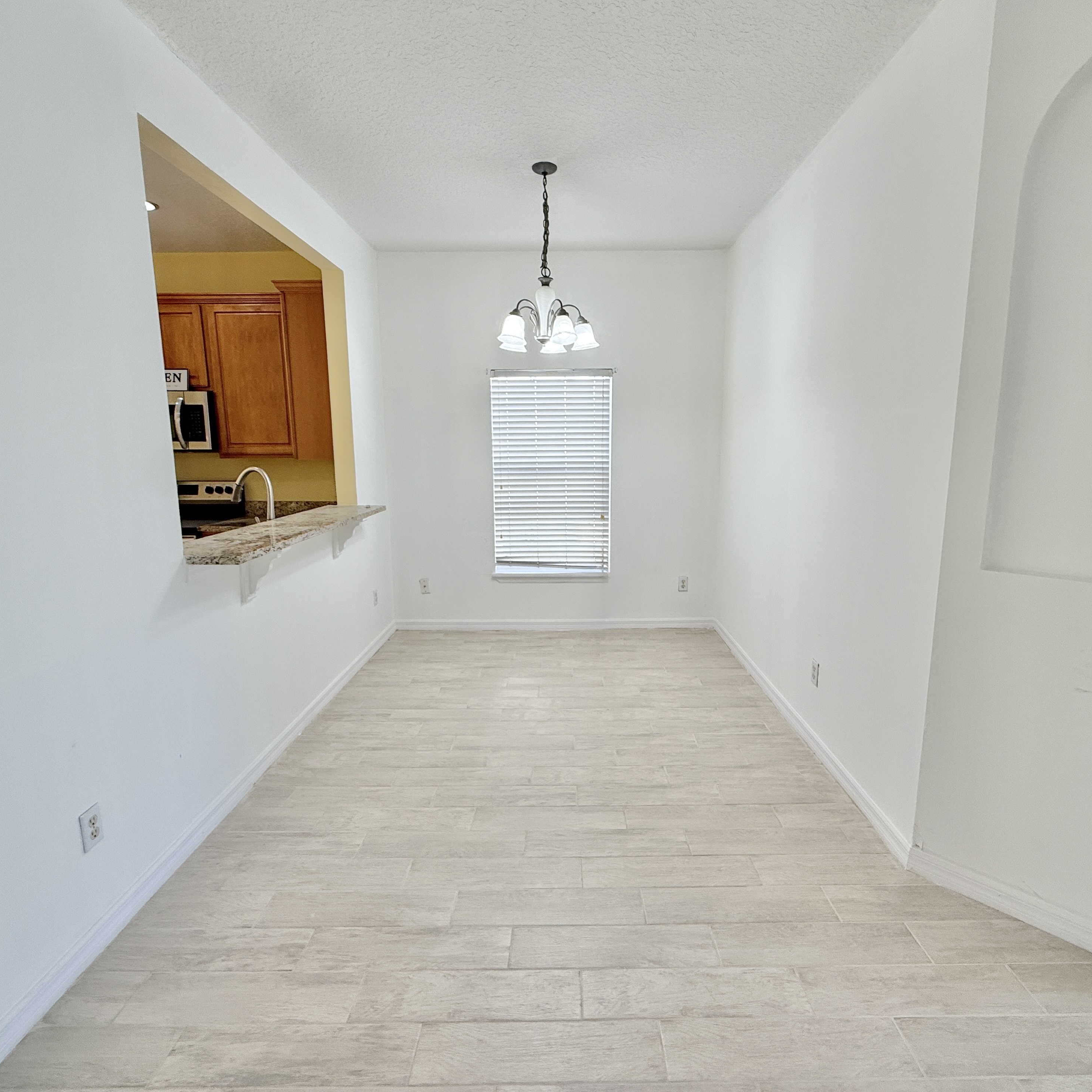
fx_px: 607
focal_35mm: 17
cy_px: 536
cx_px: 570
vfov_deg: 84.0
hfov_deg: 83.9
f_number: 2.2
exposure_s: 1/120
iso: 80
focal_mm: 2.22
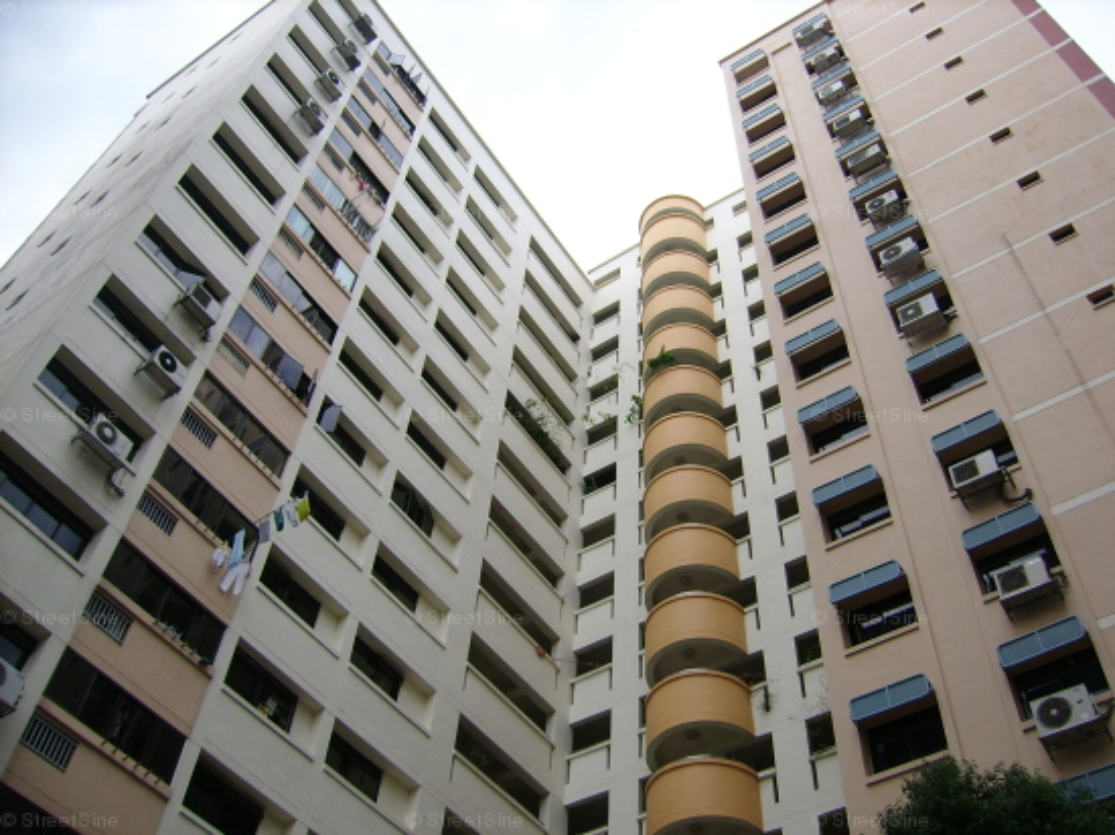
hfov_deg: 52.6
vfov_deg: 40.7
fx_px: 1127
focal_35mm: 35
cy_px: 418
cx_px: 558
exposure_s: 1/648
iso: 50
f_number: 2.8
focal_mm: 5.95
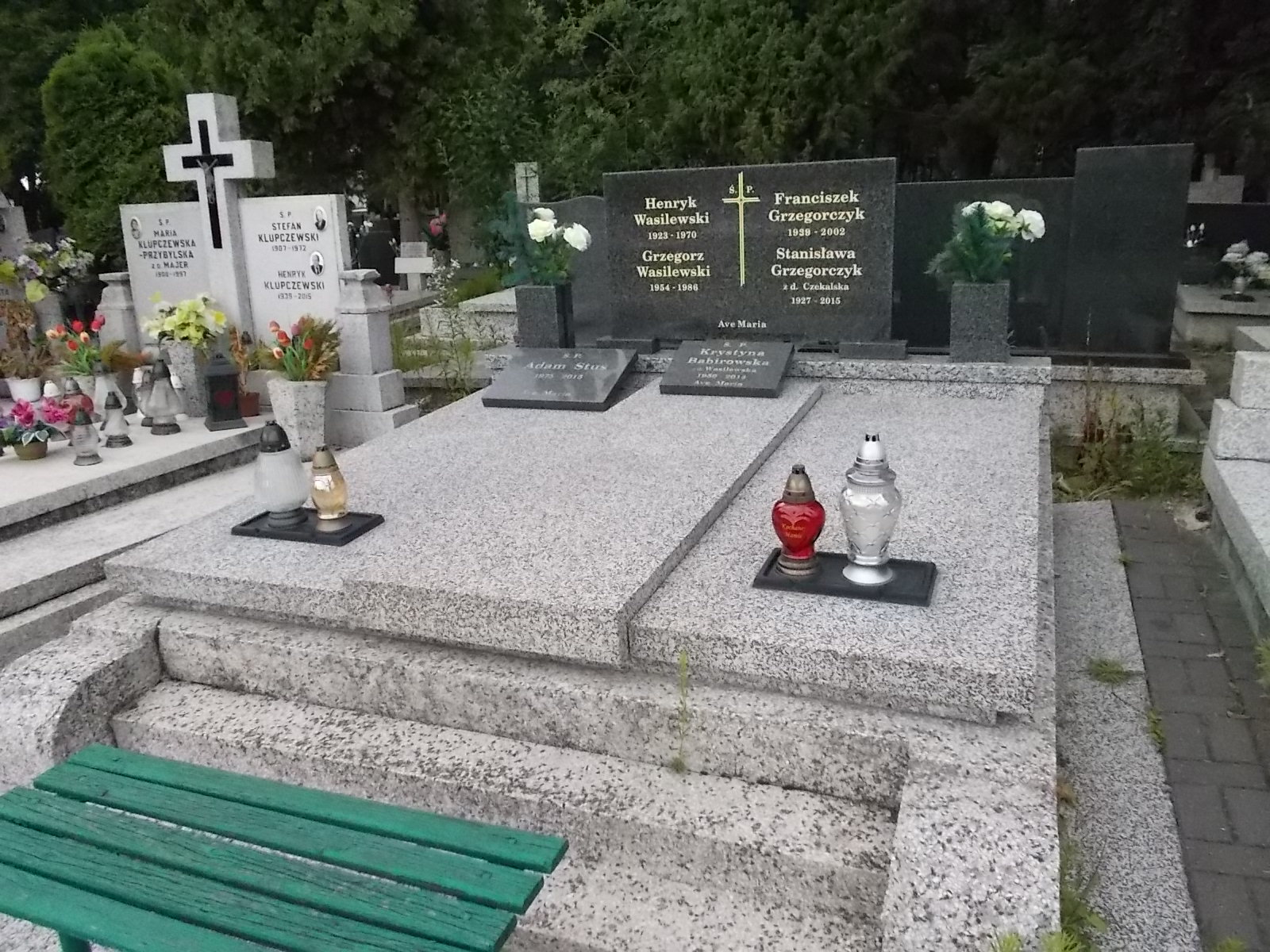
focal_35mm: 26
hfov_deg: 67.3
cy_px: 476
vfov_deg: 53.1
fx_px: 954
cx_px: 635
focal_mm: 4.6
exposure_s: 1/250
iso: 400
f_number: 8
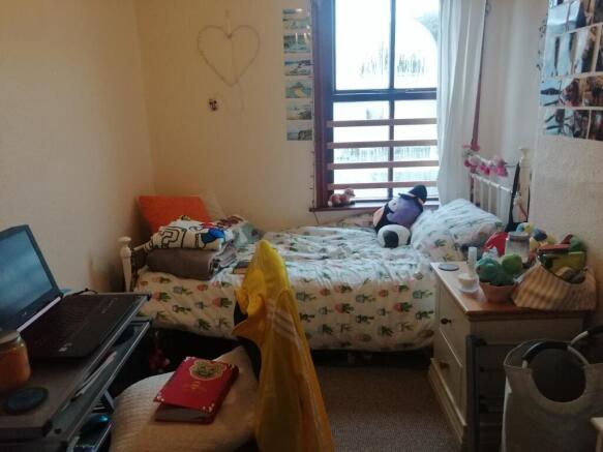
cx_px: 302
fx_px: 470
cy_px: 226
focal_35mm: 27
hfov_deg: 65.3
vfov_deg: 51.3
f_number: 1.8
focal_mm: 3.95
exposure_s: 1/100
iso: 320
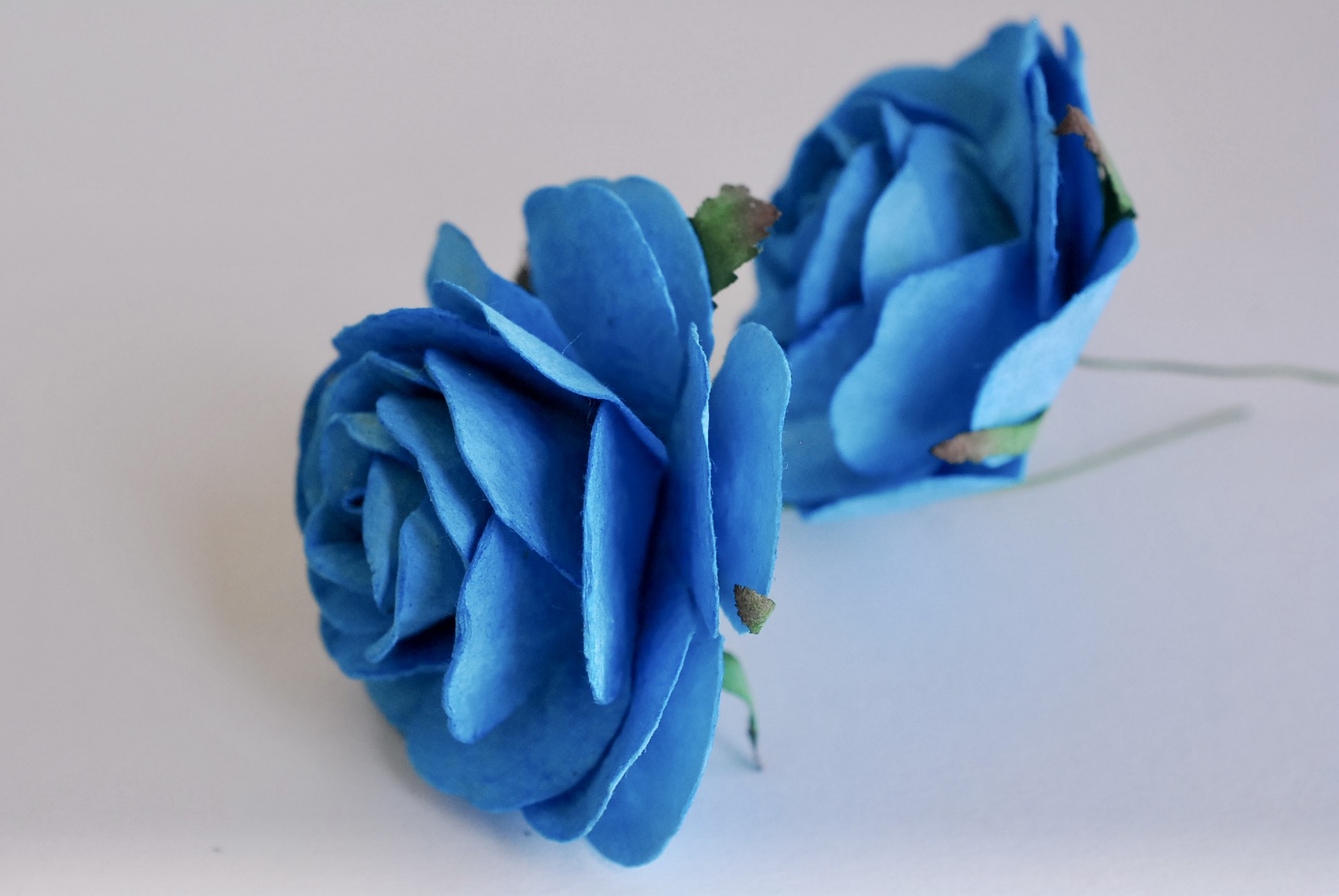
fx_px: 2234
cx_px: 670
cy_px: 448
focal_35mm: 60
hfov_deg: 33.4
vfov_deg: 22.7
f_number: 5.6
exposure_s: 1/100
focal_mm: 40
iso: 640
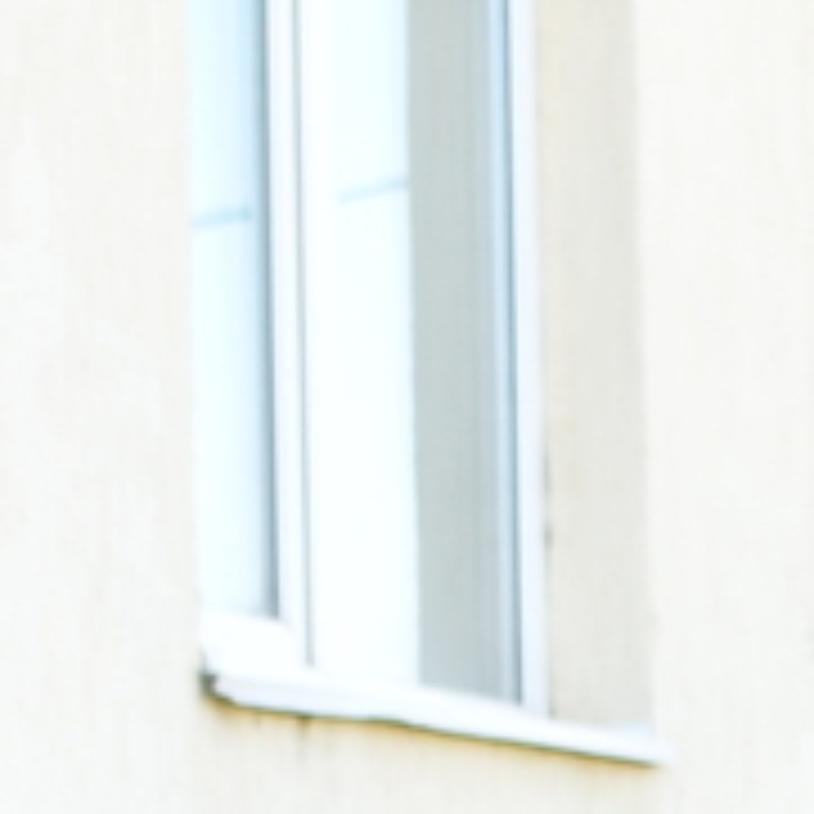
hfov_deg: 6.4
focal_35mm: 270
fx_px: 7183
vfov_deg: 6.3
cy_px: 1639
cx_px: 1408
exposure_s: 1/80
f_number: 4.5
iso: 100
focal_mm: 24
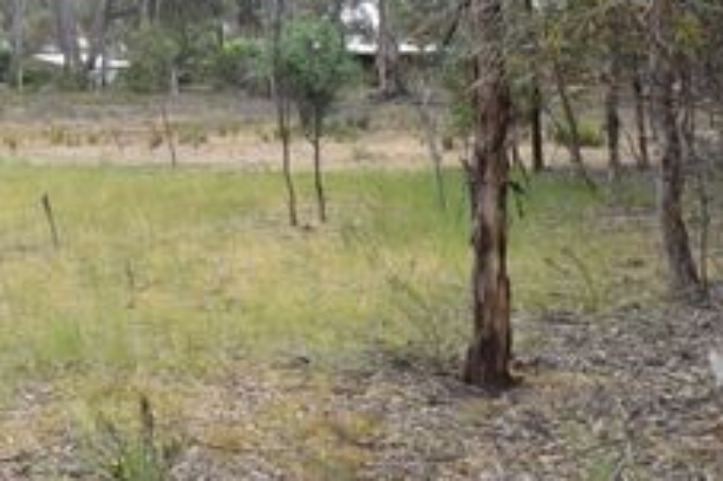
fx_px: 1244
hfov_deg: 31.9
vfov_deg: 21.8
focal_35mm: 62
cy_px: 145
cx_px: 188
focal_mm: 20
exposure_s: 1/250
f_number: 8
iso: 400
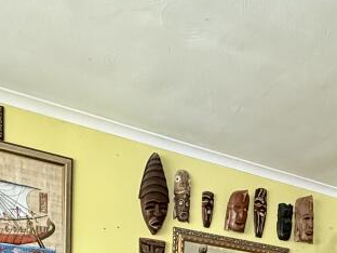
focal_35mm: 46
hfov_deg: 41.2
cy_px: 410
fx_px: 448
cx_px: 175
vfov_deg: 23.2
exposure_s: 1/60
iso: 500
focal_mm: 2.22
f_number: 2.2
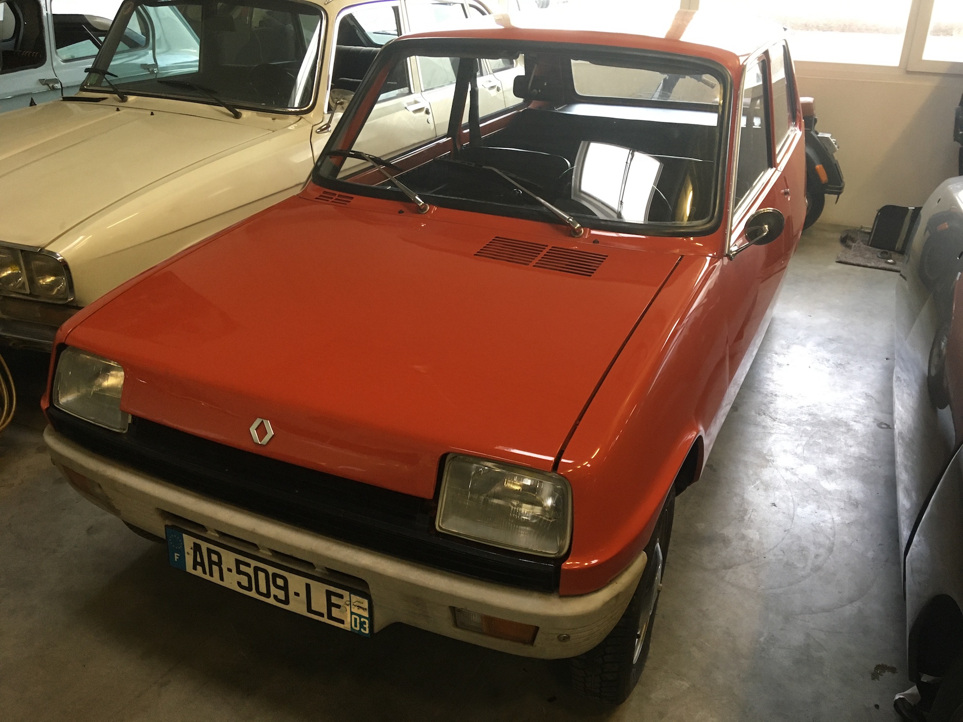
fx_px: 807
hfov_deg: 61.7
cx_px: 482
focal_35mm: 29
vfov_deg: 48.2
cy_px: 361
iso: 160
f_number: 2.2
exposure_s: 1/33
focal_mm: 4.15
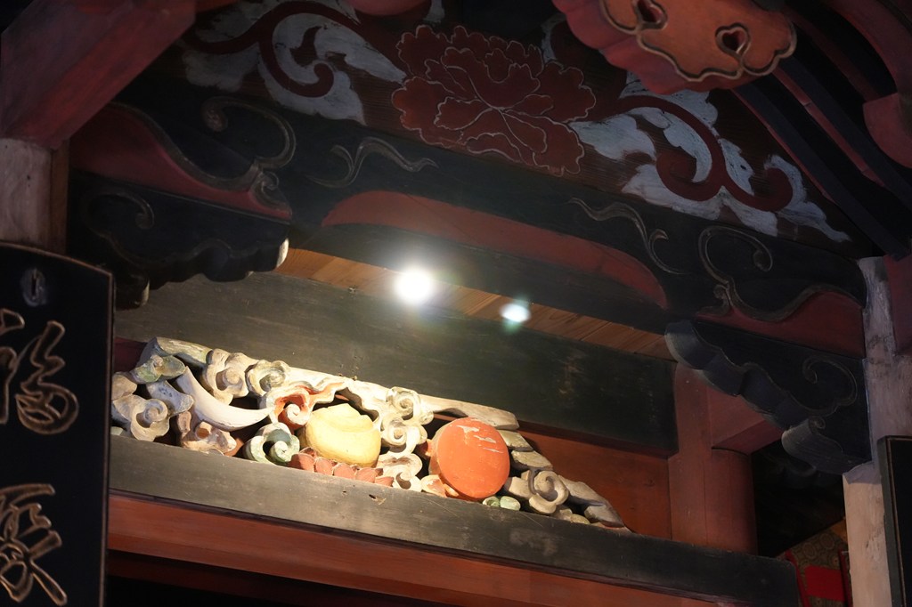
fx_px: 2659
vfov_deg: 13.0
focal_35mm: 105
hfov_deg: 19.5
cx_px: 456
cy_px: 304
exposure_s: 1/160
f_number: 4
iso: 8000
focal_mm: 105
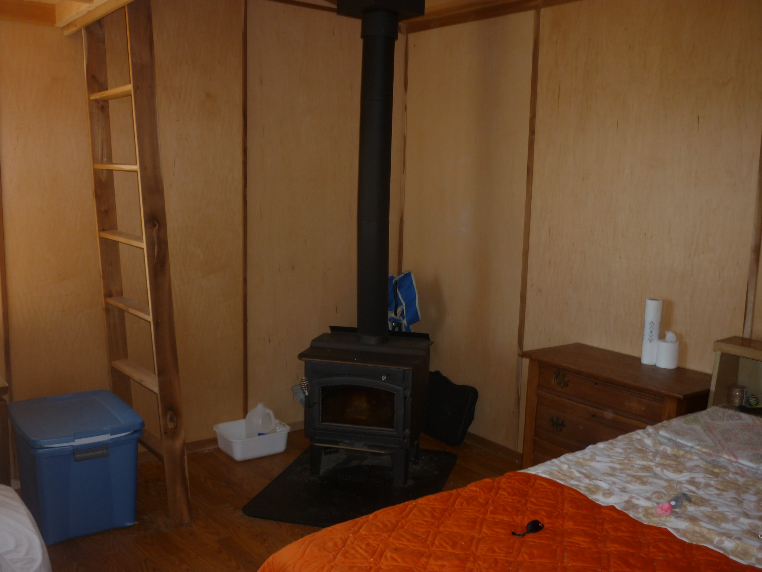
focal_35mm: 33
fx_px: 726
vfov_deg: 42.9
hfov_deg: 55.4
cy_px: 286
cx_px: 381
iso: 80
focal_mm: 5.5
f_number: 2.8
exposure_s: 1/30
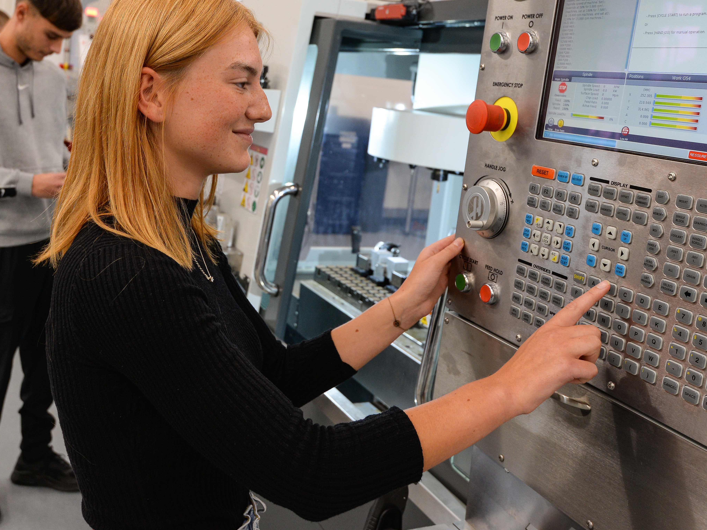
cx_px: 280
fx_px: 756
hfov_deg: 49.8
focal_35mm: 37
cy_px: 193
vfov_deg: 38.4
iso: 800
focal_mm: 26
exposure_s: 1/60
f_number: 5.6
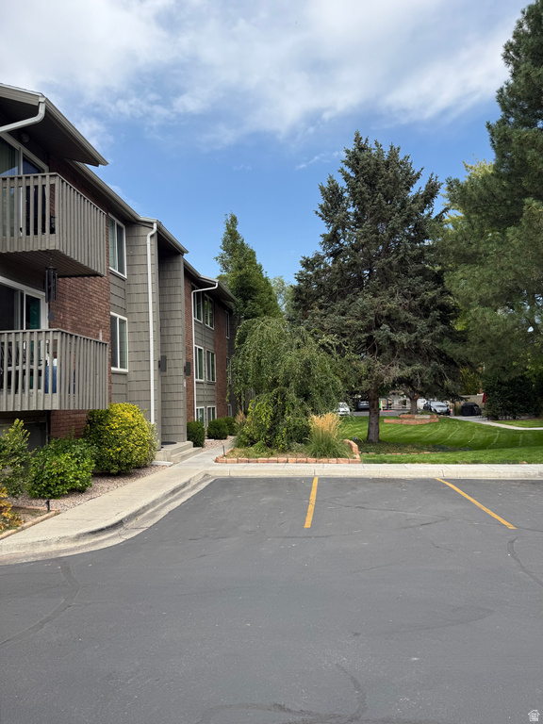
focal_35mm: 24
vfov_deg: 71.6
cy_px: 362
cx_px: 272
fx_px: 502
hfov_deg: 56.8
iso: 80
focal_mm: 6.76
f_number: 1.78
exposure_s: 1/2703
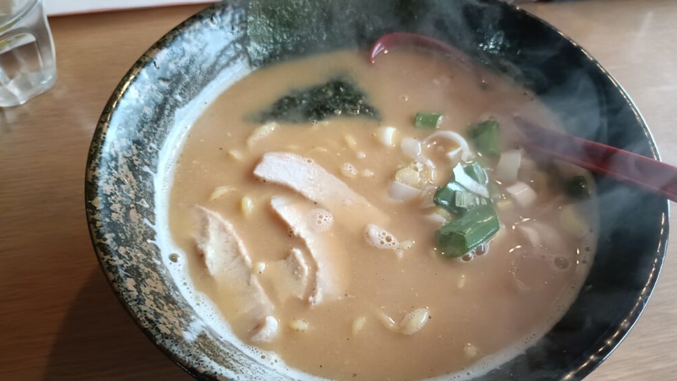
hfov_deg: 67.9
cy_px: 206
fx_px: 503
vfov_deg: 41.4
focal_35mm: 28
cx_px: 346
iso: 3200
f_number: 1.7
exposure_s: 1/170
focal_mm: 4.7
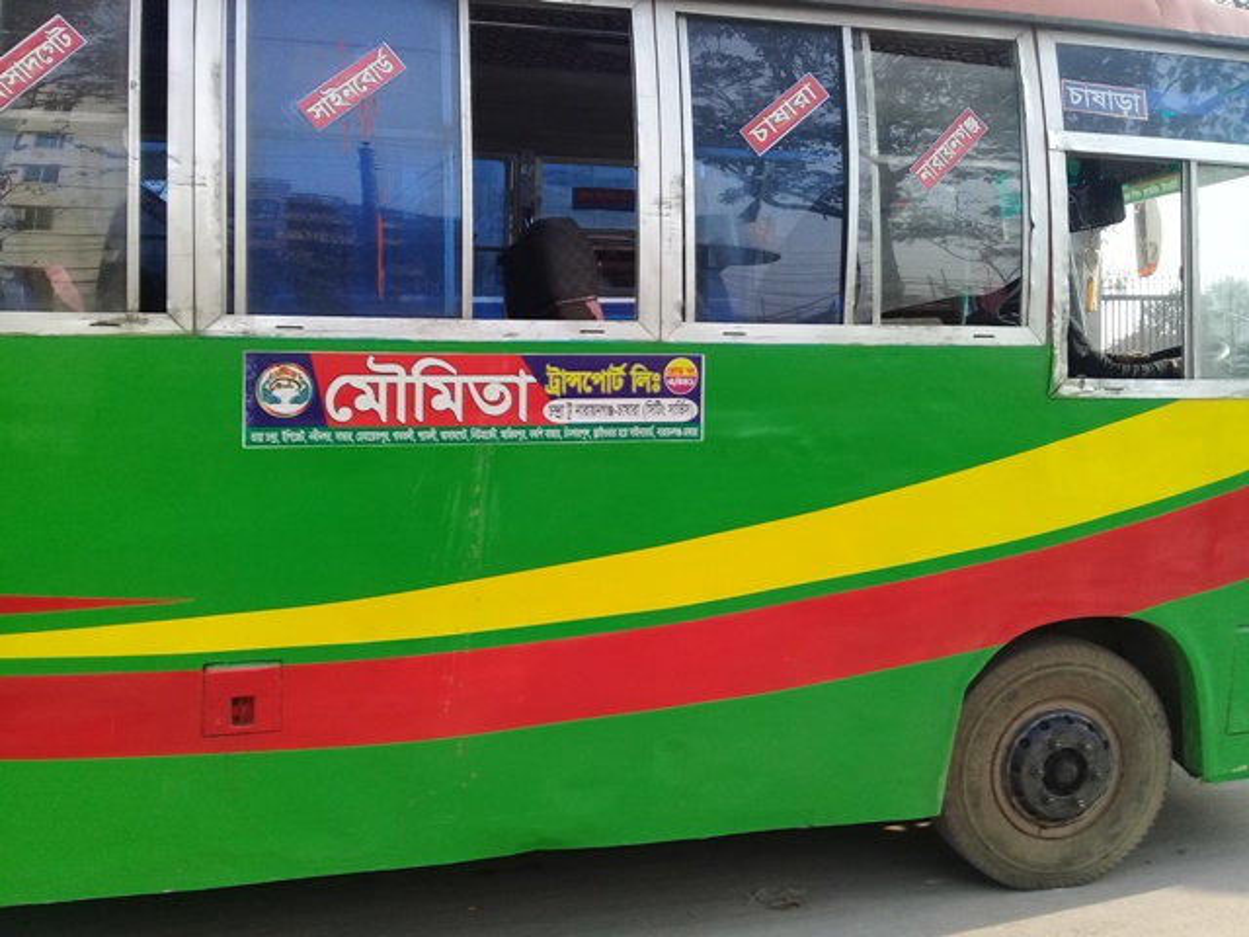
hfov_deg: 58.4
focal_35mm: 31
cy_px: 468
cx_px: 624
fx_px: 1119
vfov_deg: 45.4
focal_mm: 3.3
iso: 50
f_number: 2.2
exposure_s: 1/280
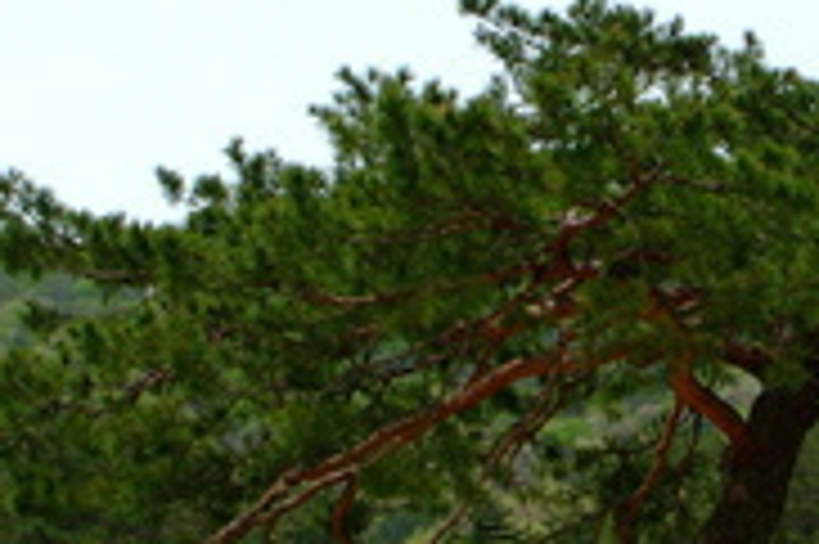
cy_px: 566
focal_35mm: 104
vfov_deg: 12.9
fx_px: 2364
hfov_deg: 19.1
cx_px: 817
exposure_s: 1/125
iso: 200
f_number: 13
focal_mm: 18
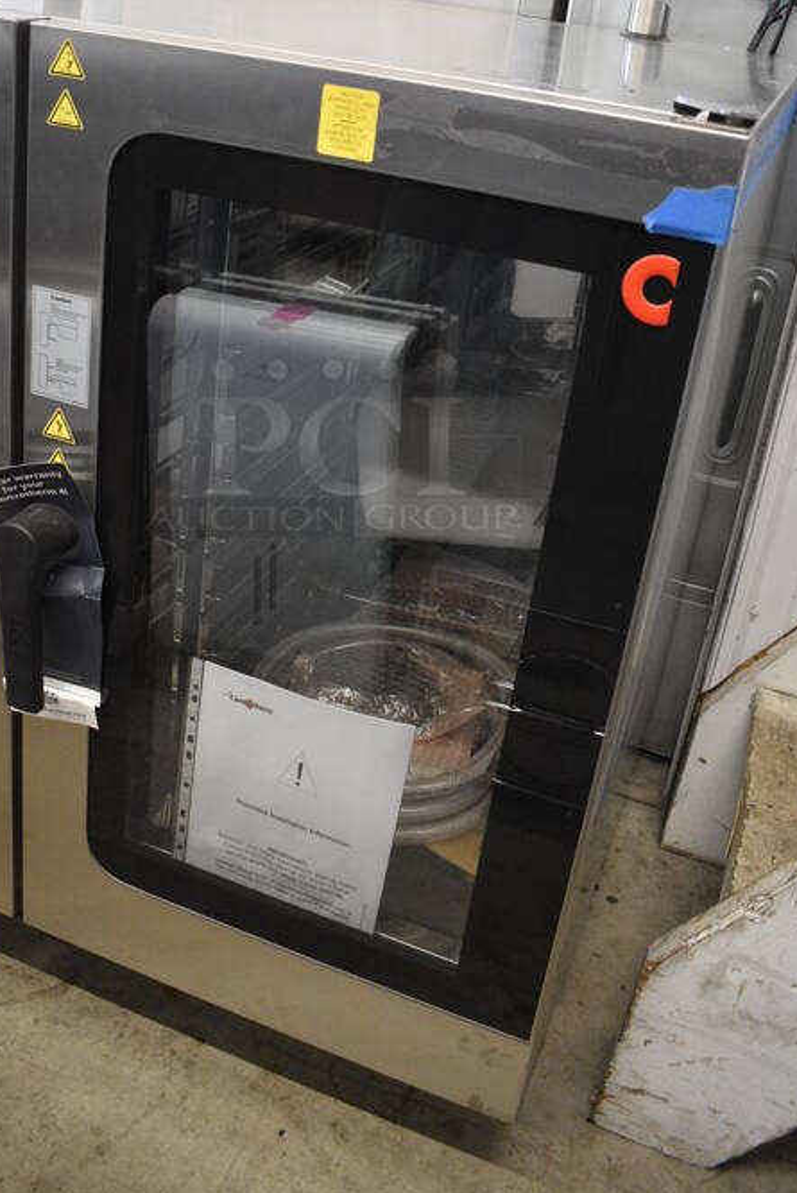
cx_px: 333
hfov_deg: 35.9
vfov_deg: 51.3
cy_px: 443
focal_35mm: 37
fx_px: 1227
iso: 2200
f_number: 3.5
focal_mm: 18
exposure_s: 1/125
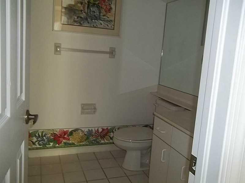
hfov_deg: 56.8
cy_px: 92
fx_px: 226
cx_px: 122
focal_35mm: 32
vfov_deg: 44.2
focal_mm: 5.7
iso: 160
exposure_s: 1/30
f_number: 2.9
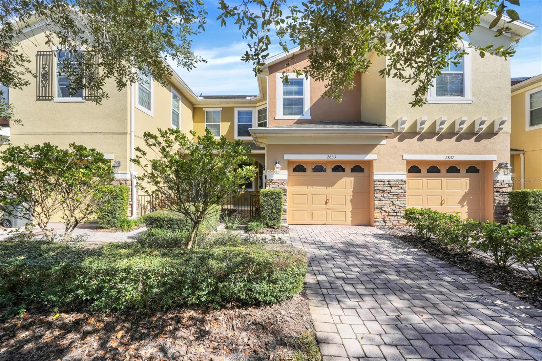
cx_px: 271
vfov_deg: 73.7
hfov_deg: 96.7
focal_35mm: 16
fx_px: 241
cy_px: 180
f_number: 9
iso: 250
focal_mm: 16
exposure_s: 1/50
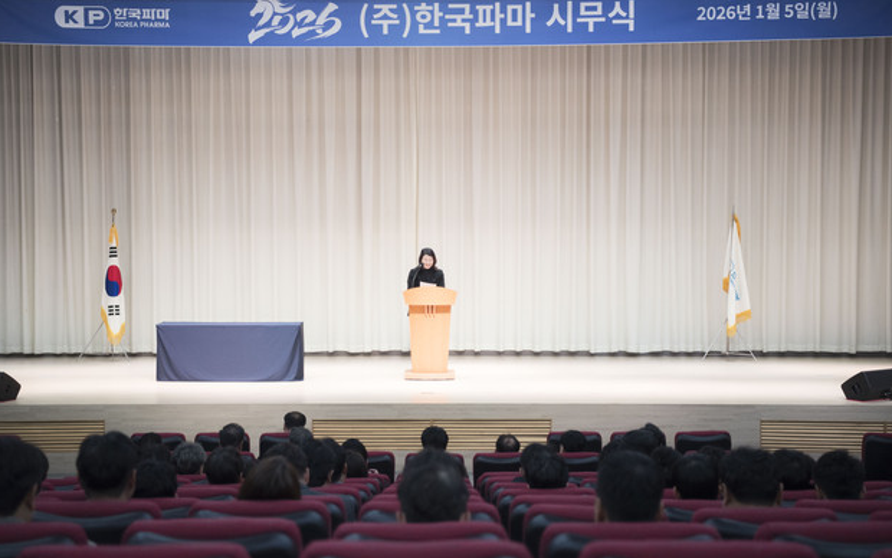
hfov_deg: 35.1
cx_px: 446
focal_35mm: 58
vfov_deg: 22.4
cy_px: 290
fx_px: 1410
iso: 1600
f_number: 2.8
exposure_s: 1/250
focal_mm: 56
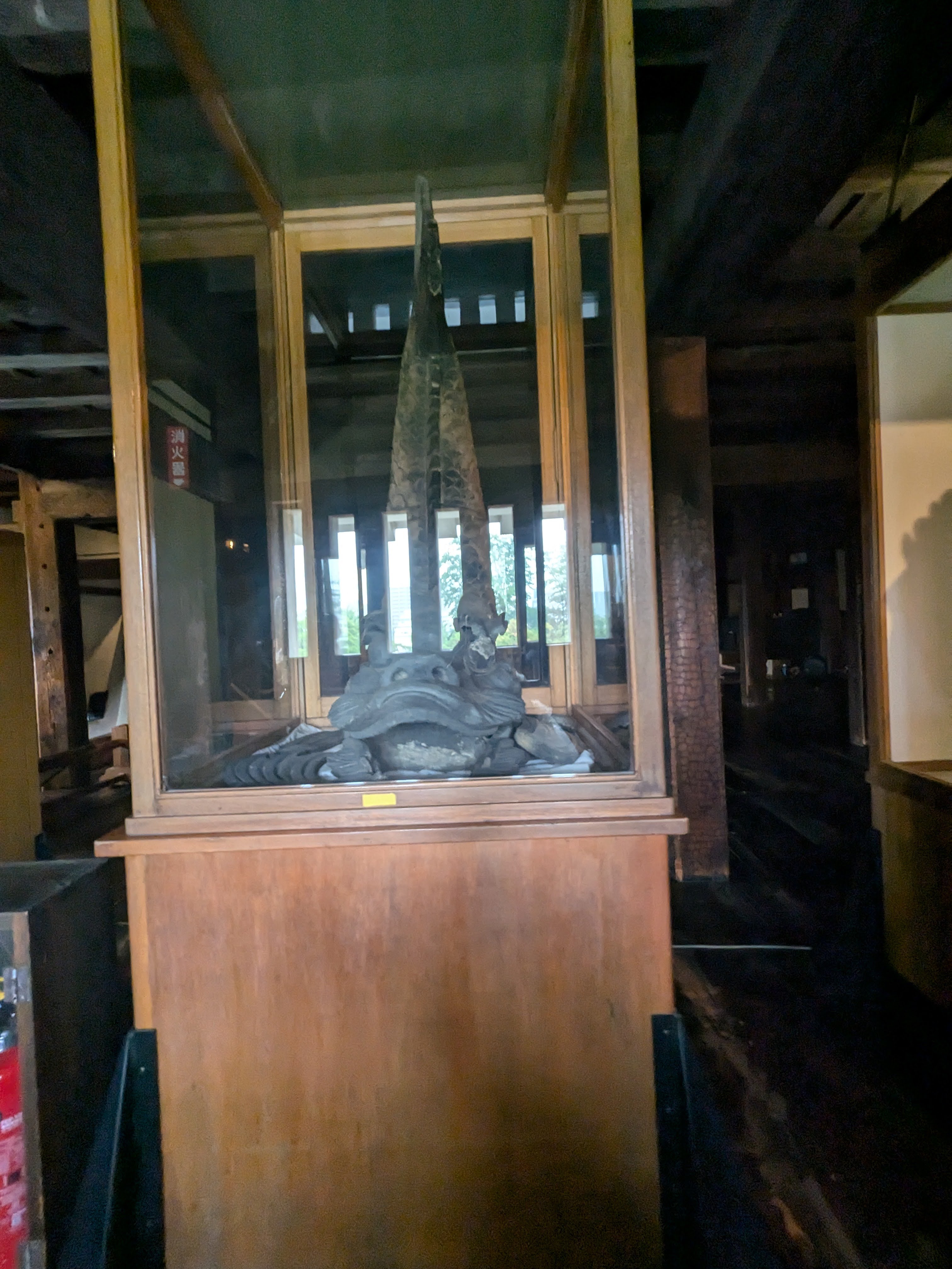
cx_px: 476
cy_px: 634
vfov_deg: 94.5
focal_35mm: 16
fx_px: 587
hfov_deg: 78.1
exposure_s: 1/24
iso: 391
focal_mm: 2.35
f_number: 2.2
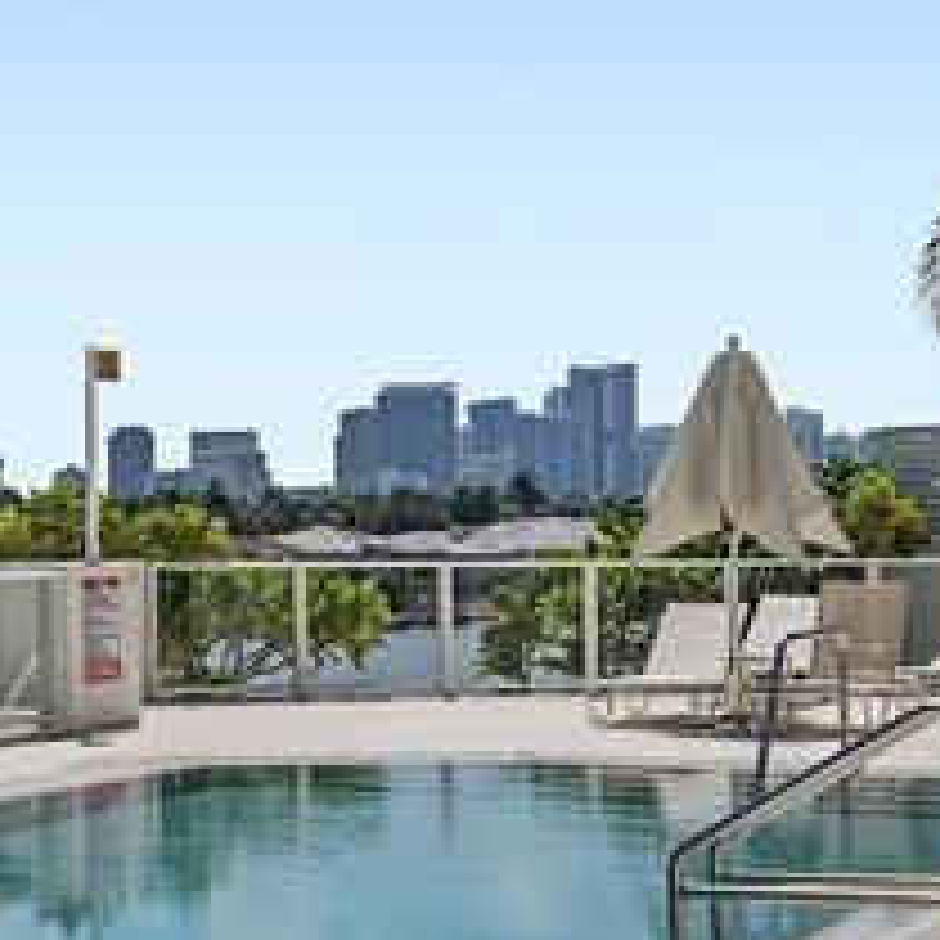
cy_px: 434
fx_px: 3103
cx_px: -652
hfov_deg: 15.3
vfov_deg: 17.2
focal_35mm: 101
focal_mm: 31
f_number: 7.1
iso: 100
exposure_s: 1/125
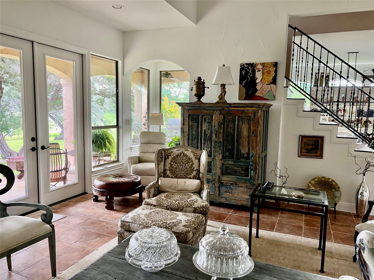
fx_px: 281
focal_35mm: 26
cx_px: 187
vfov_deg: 53.1
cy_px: 140
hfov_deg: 67.3
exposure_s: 1/60
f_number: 1.5
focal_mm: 5.7
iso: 200
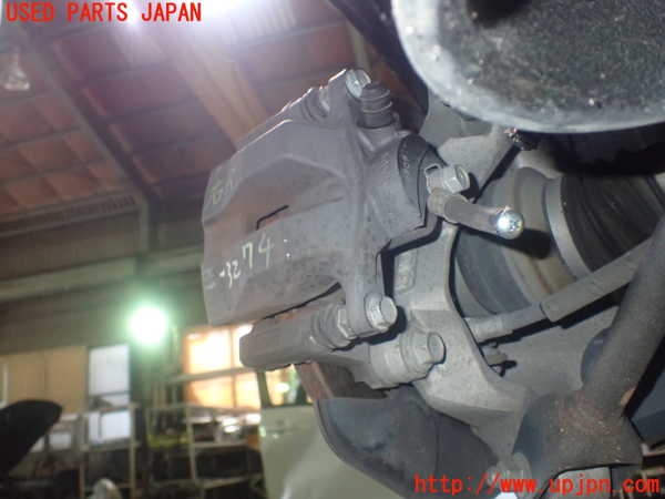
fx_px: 576
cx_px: 332
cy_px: 250
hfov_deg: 60.0
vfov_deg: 46.8
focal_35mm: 30
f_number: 6.3
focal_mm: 5.4
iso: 800
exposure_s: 1/30
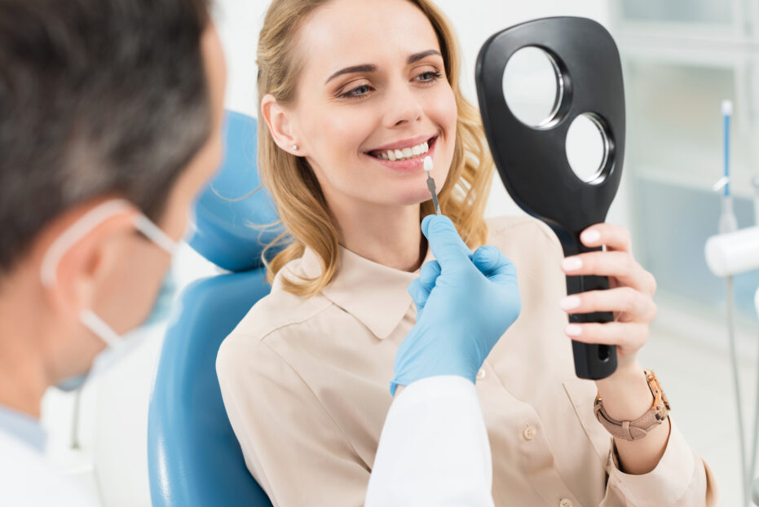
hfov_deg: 36.2
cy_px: 233
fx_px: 1160
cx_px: 346
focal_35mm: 55
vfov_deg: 24.6
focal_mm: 50
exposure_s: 1/200
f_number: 3.5
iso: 100
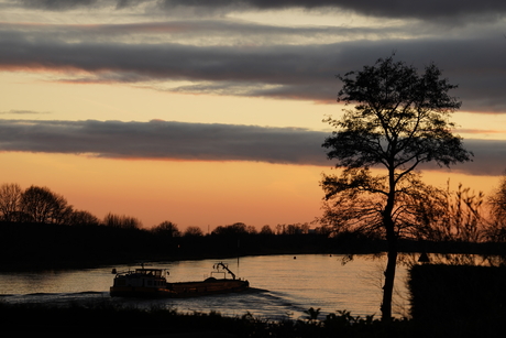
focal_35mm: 161
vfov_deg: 8.5
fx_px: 2264
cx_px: 253
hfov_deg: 12.8
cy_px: 169
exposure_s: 1/100
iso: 400
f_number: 11
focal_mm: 161
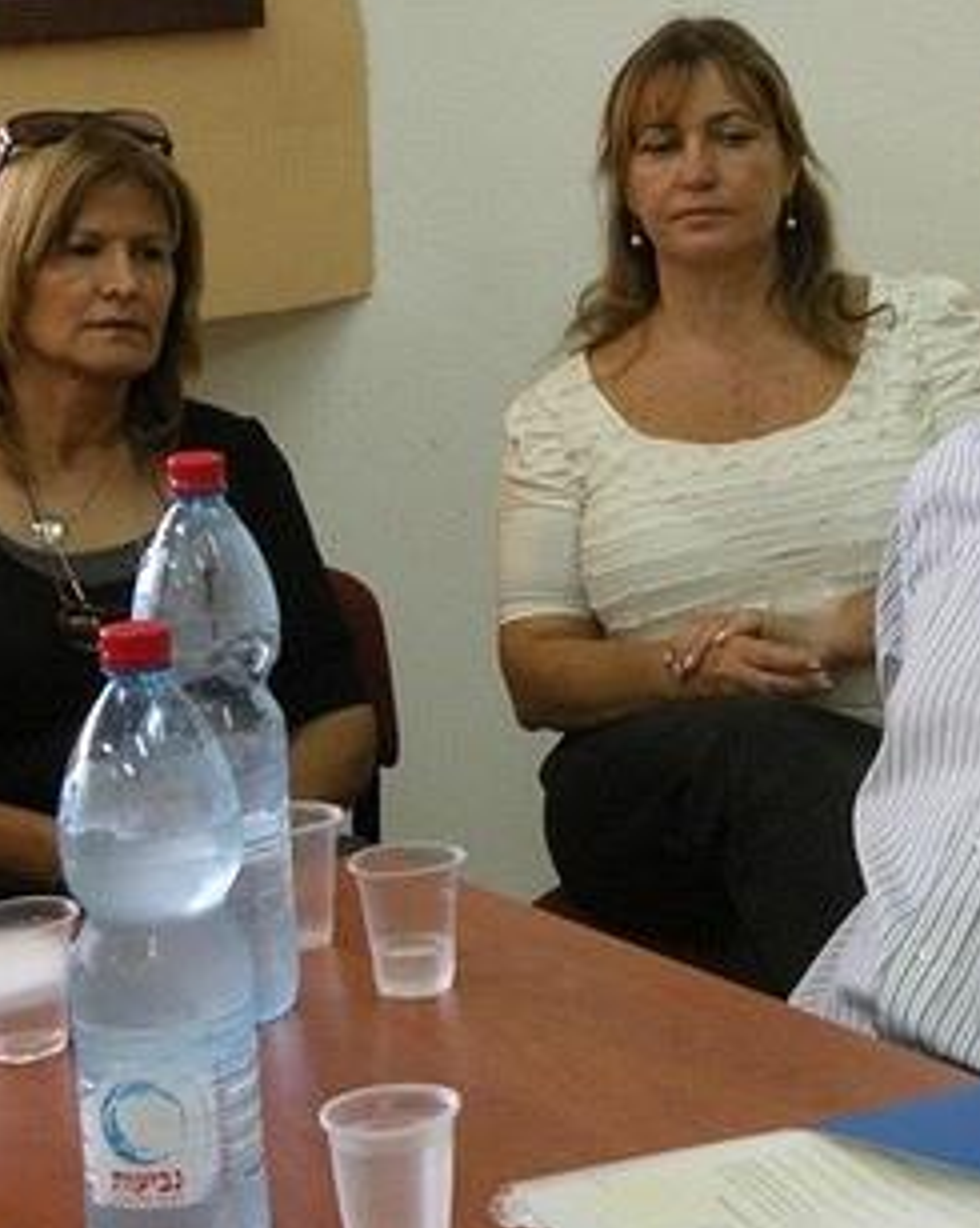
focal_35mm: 114
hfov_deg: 13.4
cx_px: 916
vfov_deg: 16.8
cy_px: 444
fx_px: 4139
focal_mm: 9.8
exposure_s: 1/60
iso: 334
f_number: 3.5
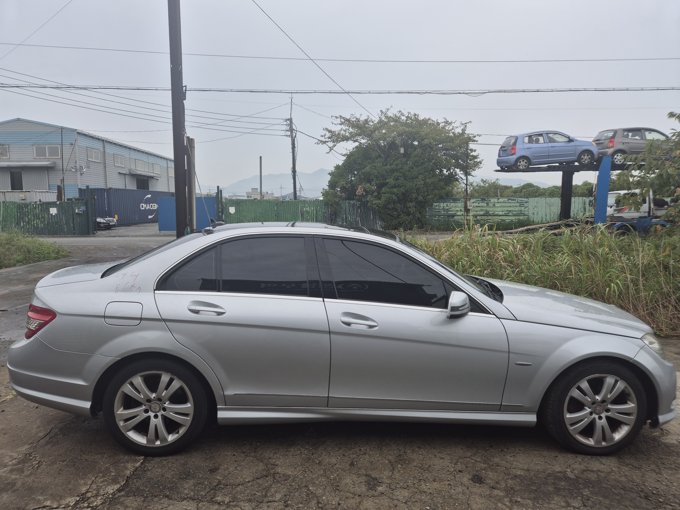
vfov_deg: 58.9
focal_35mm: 23
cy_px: 255
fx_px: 452
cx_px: 340
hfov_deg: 73.9
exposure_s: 1/740
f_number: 1.8
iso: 25
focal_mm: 5.4
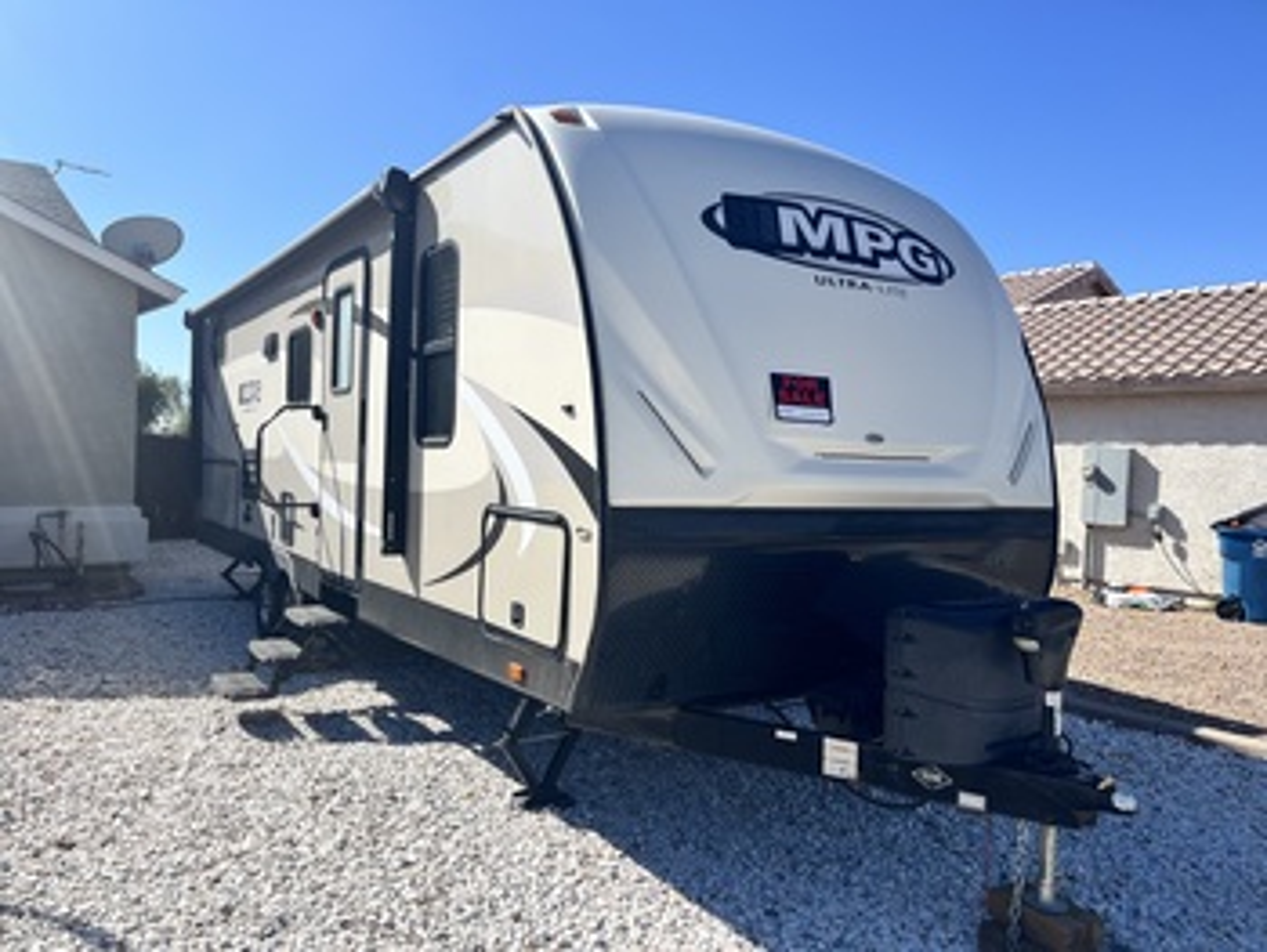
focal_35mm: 26
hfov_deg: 67.3
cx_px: 634
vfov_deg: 53.1
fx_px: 952
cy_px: 476
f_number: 1.6
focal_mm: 5.1
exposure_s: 1/4484
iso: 50
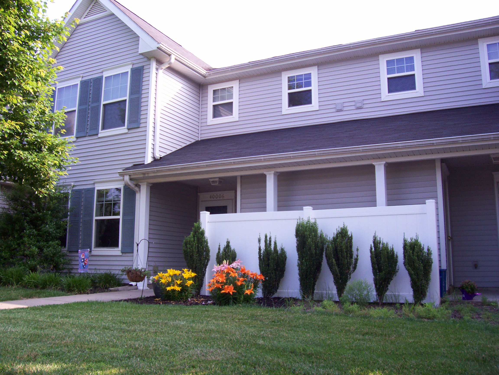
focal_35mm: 34
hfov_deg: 54.0
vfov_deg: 41.8
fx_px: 490
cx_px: 250
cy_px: 188
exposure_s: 1/322
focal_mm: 5.6
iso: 80
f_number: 2.7
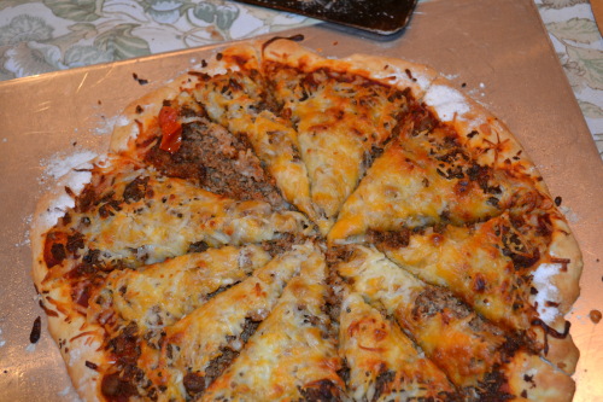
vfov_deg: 25.7
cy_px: 201
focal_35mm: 52
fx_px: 879
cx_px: 302
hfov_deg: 37.9
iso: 900
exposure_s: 1/60
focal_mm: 35
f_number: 5
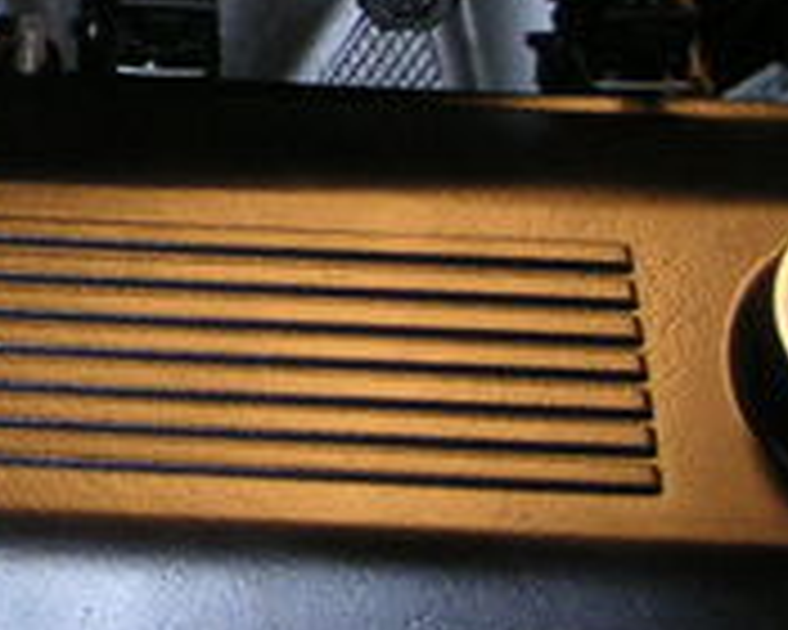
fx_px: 3078
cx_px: -495
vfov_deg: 11.6
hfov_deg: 13.5
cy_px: 4
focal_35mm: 132
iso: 160
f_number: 2.8
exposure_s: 1/45
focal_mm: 5.7
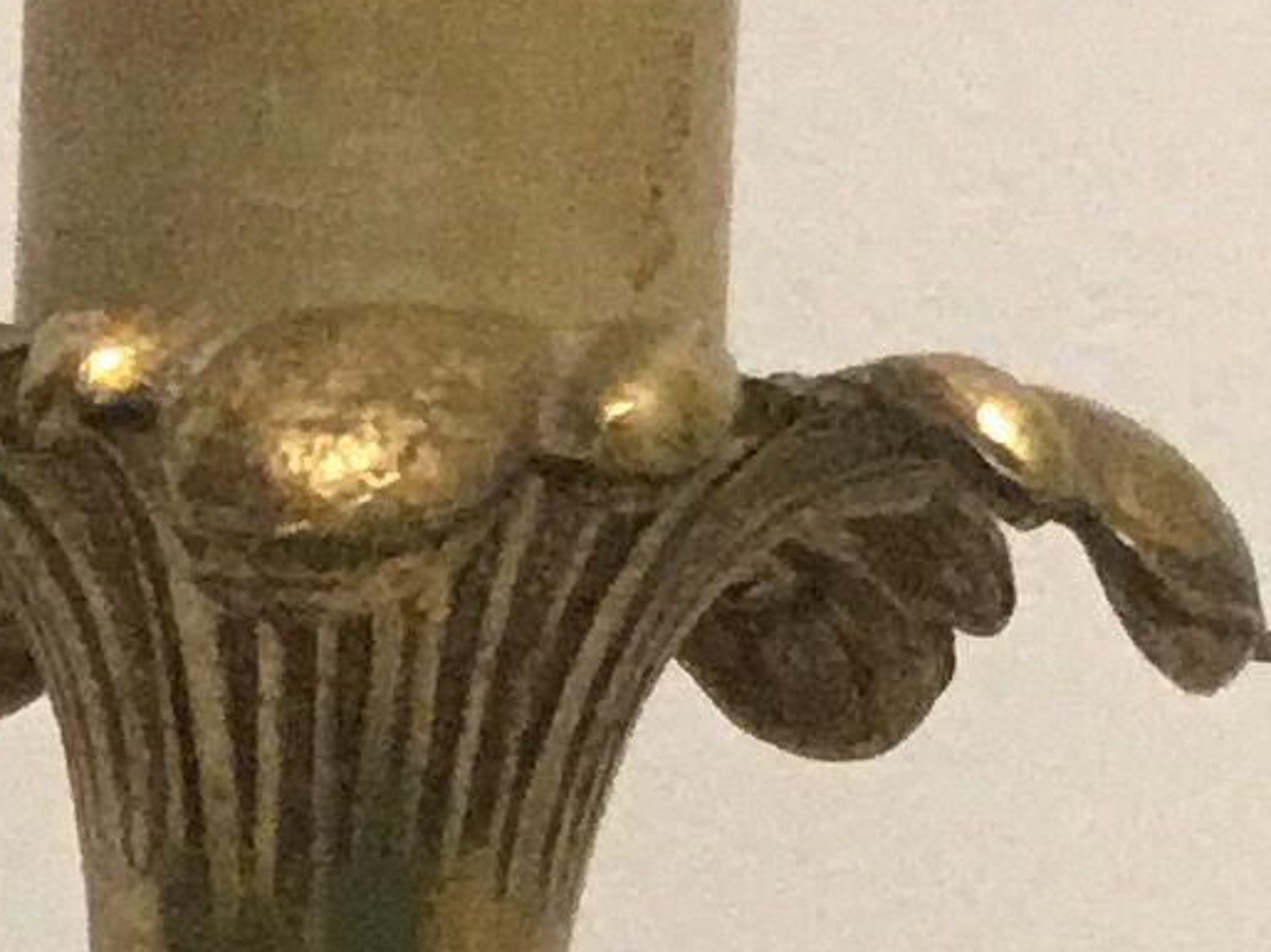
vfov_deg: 6.8
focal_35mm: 197
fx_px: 7230
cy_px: 2797
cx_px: -232
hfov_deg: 9.9
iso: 200
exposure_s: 1/25
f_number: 2.4
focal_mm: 3.3
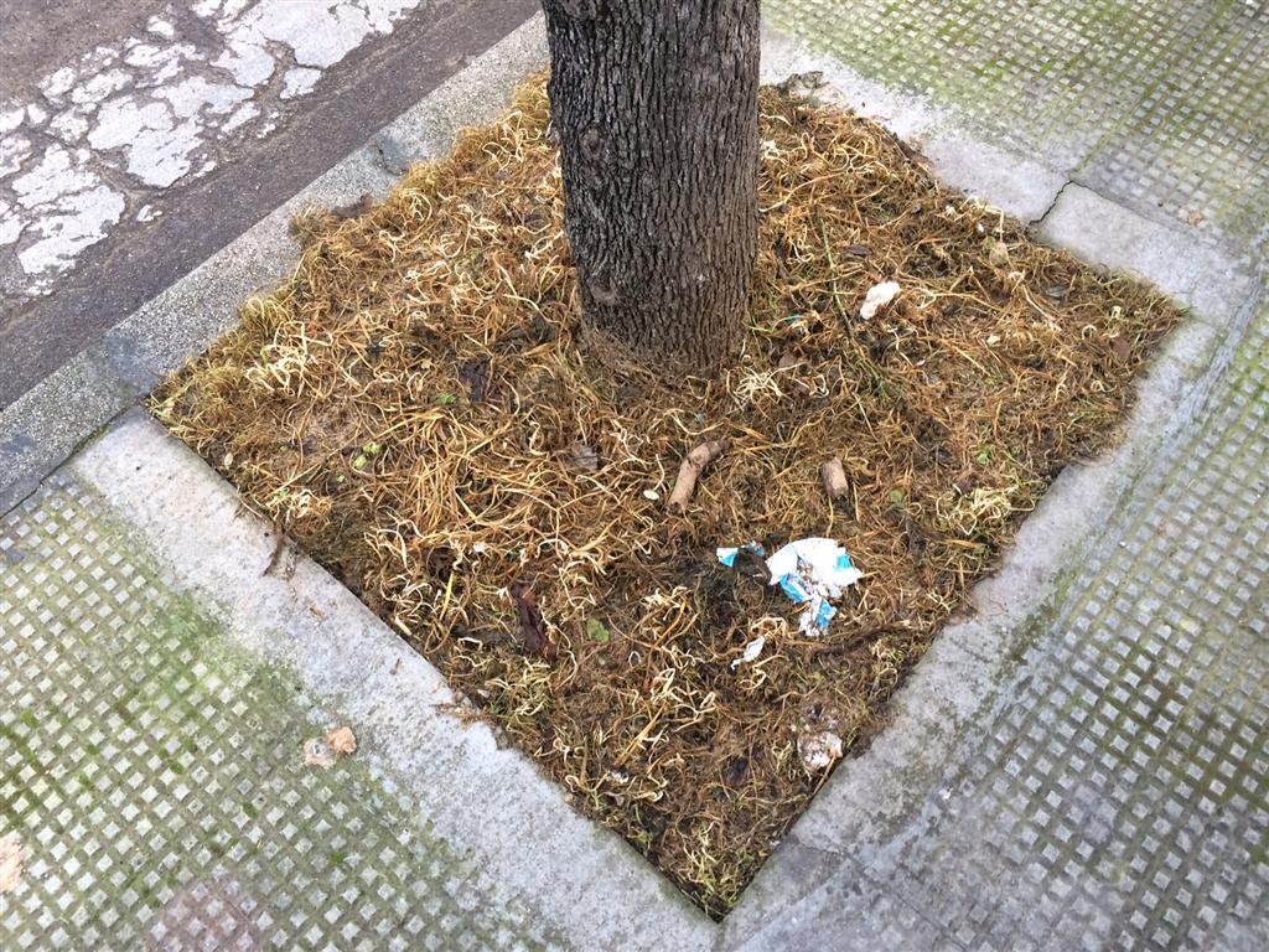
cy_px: 476
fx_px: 1063
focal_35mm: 29
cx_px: 634
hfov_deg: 61.7
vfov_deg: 48.2
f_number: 2.2
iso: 40
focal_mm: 4.15
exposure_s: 1/40
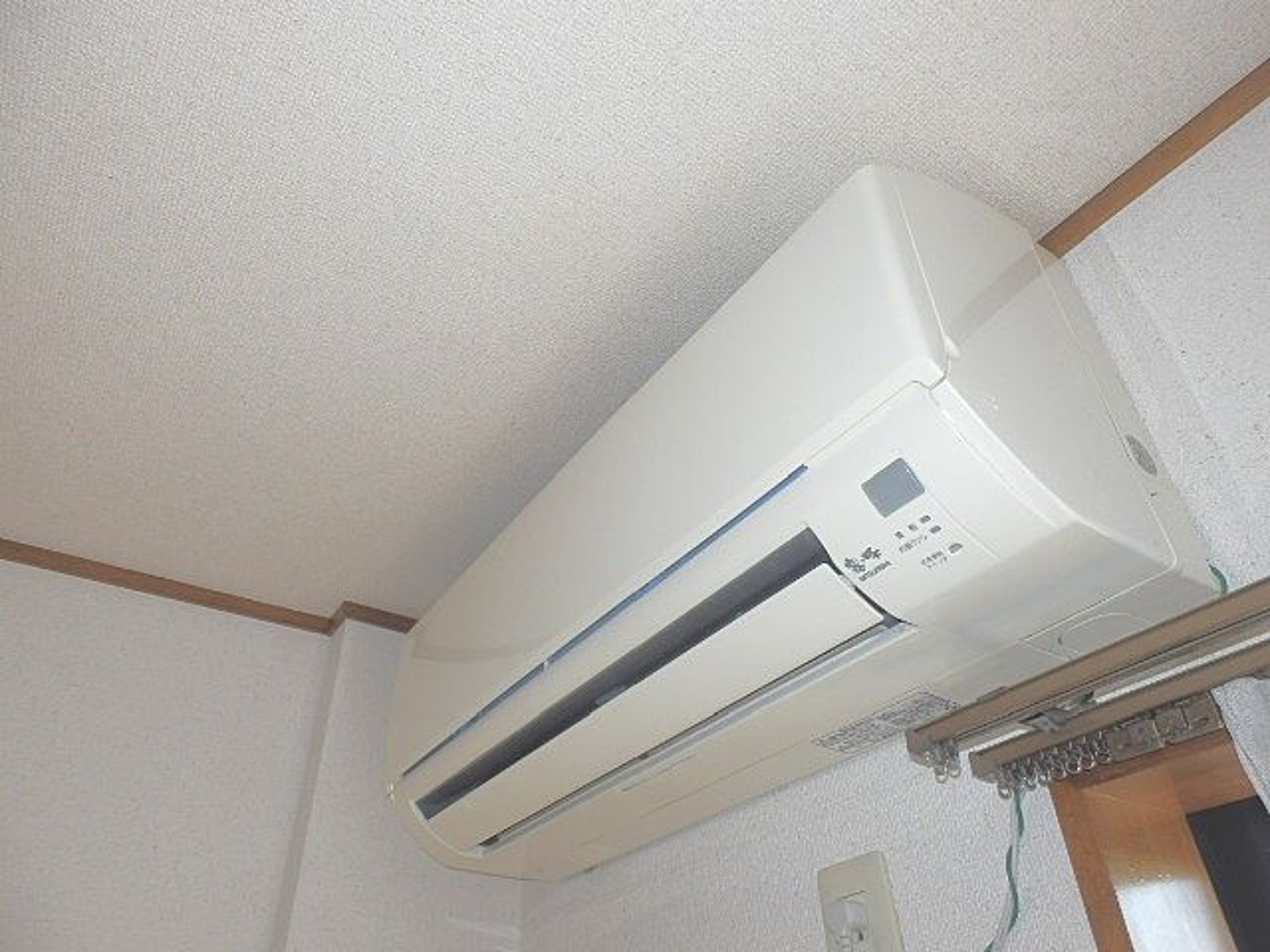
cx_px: 635
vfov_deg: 56.8
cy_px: 476
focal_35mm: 24
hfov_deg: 71.6
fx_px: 881
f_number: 7.9
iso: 80
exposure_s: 1/30
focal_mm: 4.2
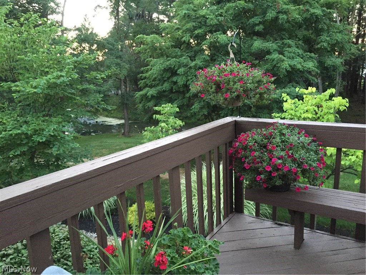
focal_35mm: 29
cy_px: 138
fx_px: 307
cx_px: 183
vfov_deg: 48.2
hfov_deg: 61.7
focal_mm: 4.15
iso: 250
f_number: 2.2
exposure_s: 1/30
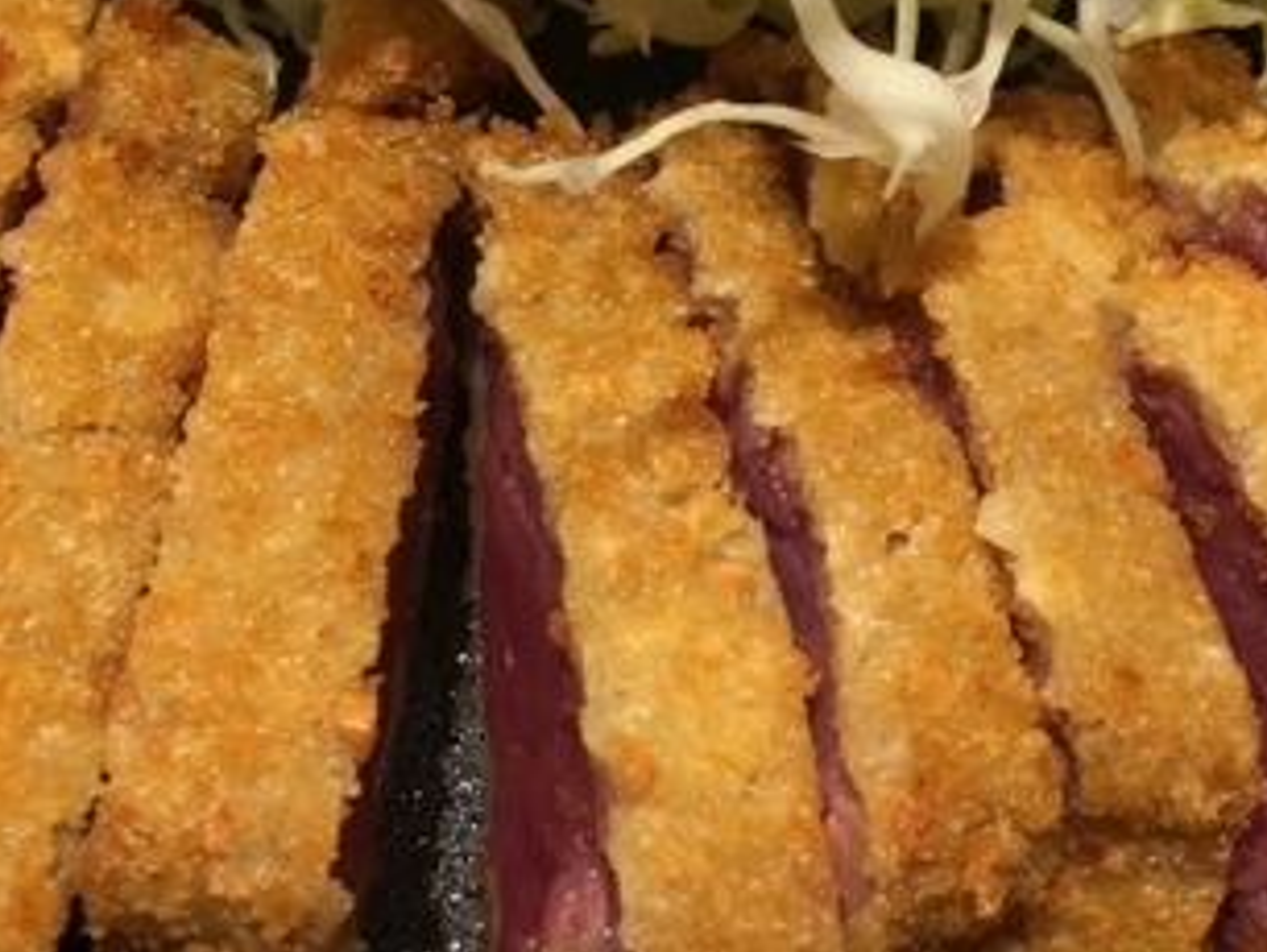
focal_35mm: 97
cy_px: 161
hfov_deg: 20.1
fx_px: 3553
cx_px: 853
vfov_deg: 15.2
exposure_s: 1/60
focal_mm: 4.15
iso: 32
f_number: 2.2
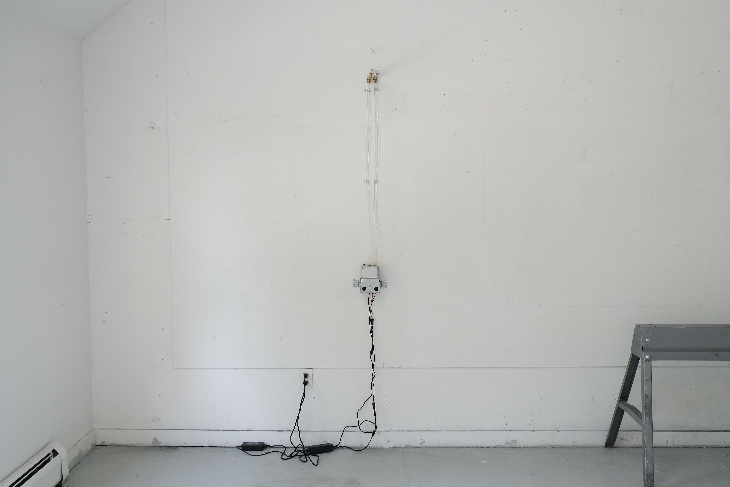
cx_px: 365
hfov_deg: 51.9
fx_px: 750
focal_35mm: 37
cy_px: 244
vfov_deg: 35.9
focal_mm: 24.9
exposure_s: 1/60
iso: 640
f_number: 4.4
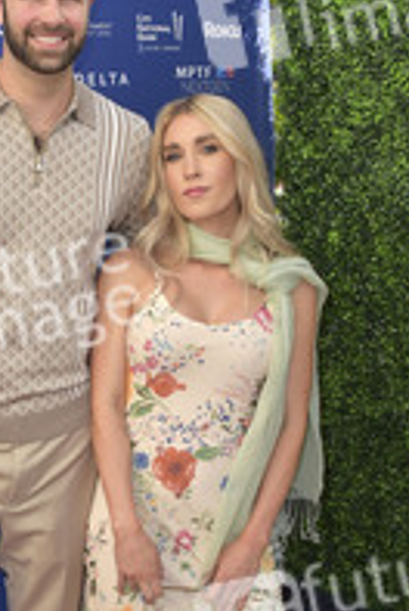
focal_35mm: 71
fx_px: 1206
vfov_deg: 28.0
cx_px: 73
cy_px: 462
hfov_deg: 19.0
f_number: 8
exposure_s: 1/250
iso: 250
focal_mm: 35
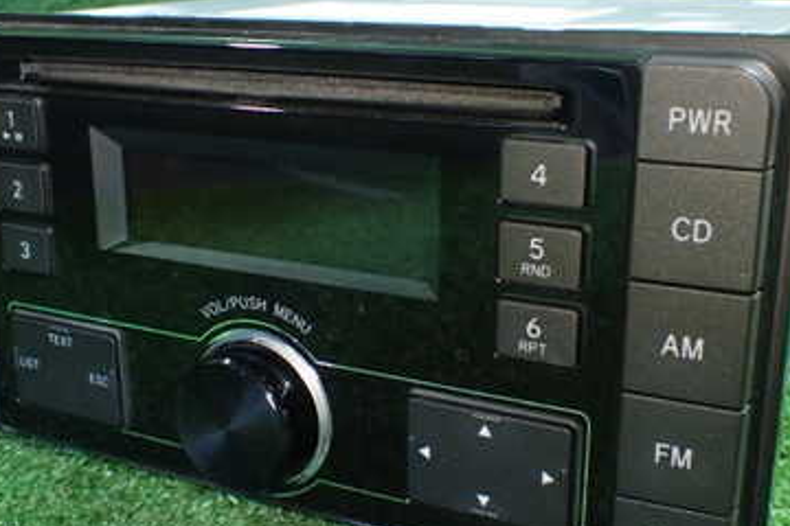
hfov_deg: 38.1
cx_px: 345
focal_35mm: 52
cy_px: 296
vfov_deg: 26.0
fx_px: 1141
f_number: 2.3
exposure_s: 1/60
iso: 800
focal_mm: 5.4
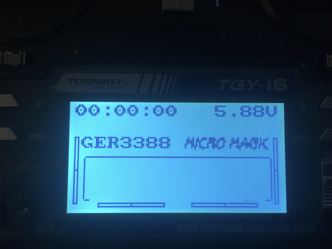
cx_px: 166
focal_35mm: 29
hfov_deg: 61.7
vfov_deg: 48.2
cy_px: 124
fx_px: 278
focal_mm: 4.15
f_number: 2.2
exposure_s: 1/33
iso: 100
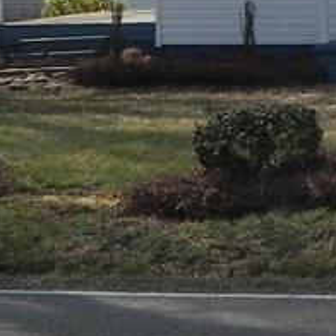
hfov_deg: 9.1
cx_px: 398
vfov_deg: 9.2
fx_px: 2076
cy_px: -38
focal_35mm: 189
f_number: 5.6
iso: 160
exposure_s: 1/268
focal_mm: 7.3
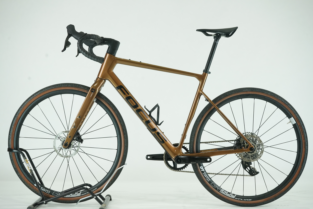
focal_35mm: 61
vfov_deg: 22.3
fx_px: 530
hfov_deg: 32.9
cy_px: 104
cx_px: 156
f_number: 8
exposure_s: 1/200
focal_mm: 61
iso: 2500
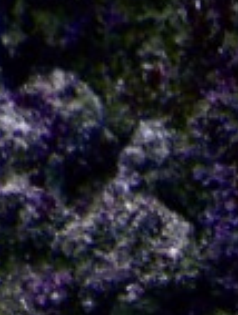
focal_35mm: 118
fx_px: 1079
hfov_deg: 11.9
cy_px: 728
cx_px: 373
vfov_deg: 13.1
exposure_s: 1/125
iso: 125
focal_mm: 4.3
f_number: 2.8
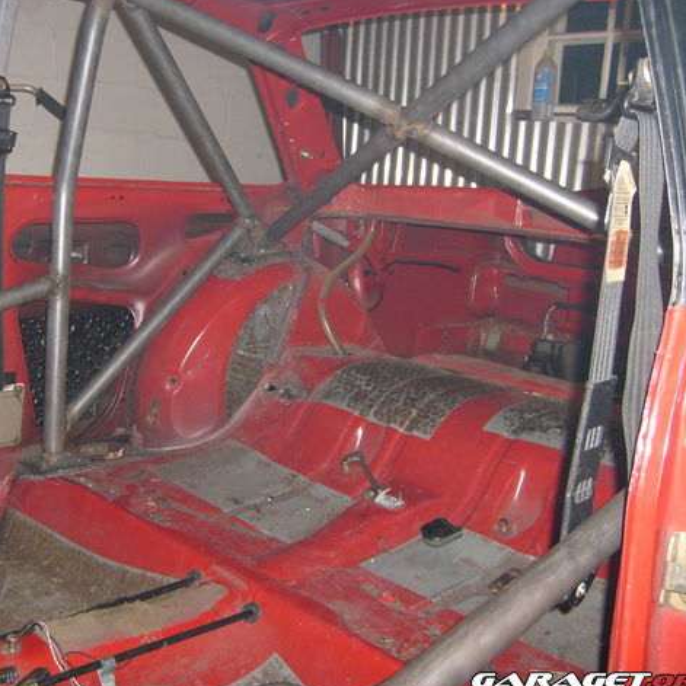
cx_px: 255
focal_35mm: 42
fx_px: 942
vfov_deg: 40.0
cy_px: 345
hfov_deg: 39.7
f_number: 2.8
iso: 120
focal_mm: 5.8
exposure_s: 1/45
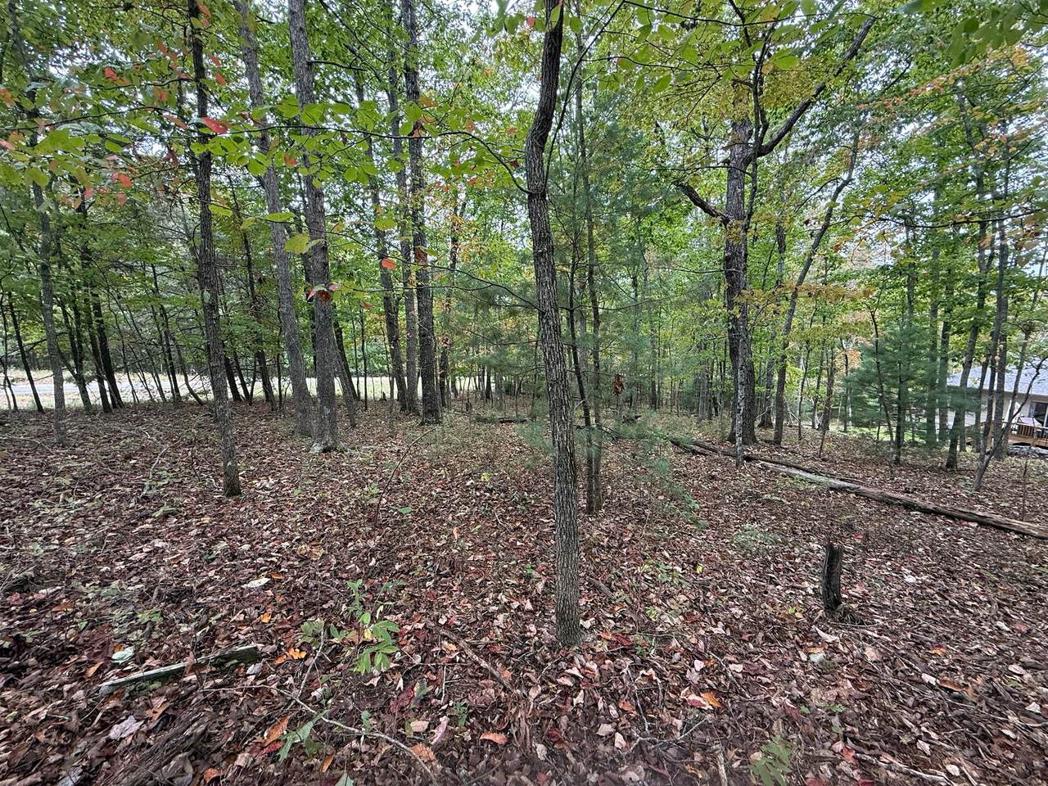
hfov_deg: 102.1
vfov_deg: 85.7
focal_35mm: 14
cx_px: 524
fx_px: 424
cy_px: 393
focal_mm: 2.22
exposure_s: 1/99
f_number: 2.2
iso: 125
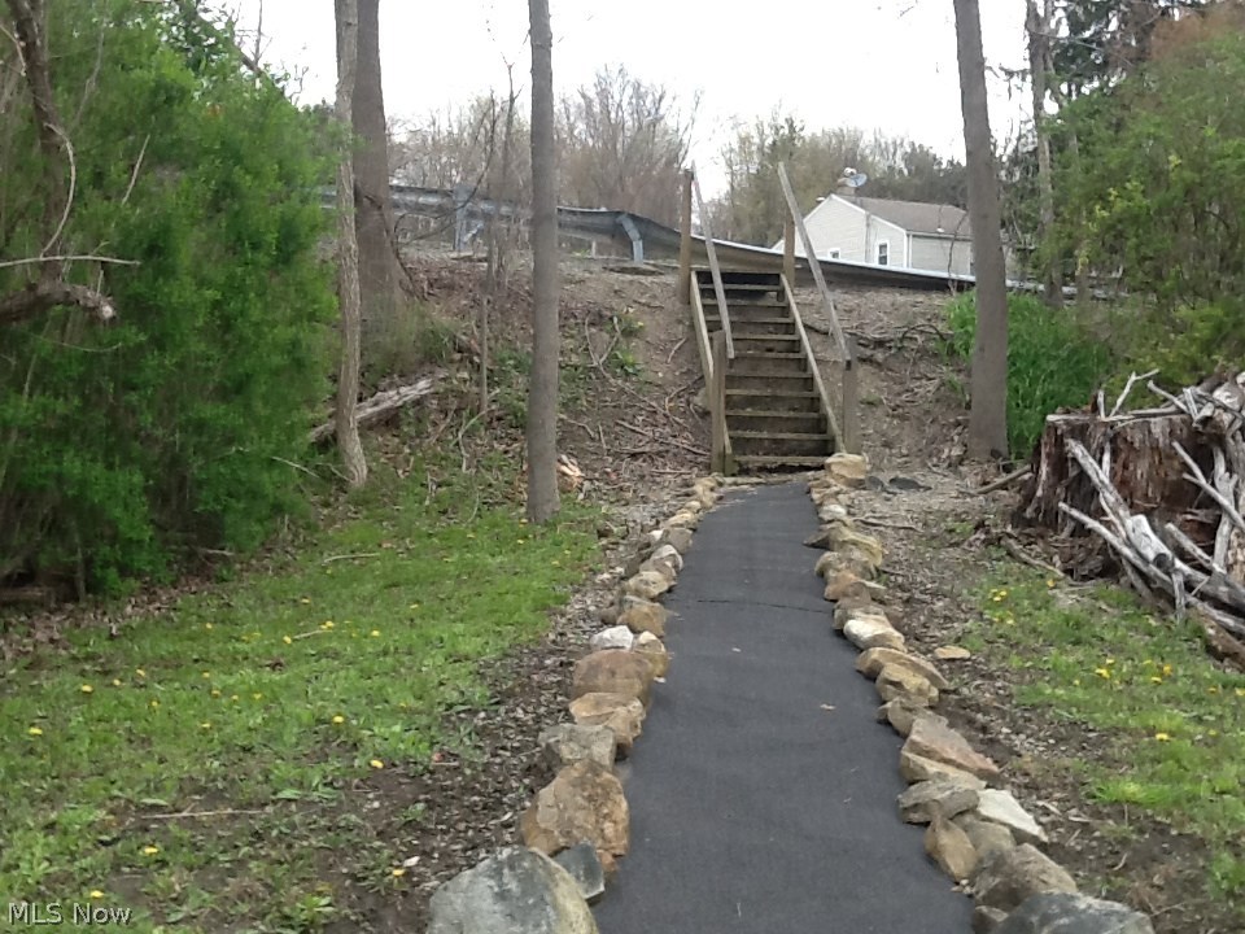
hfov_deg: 42.9
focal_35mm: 44
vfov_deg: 32.9
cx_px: 622
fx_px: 1583
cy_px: 467
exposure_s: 1/347
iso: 40
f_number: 2.4
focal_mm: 2.03
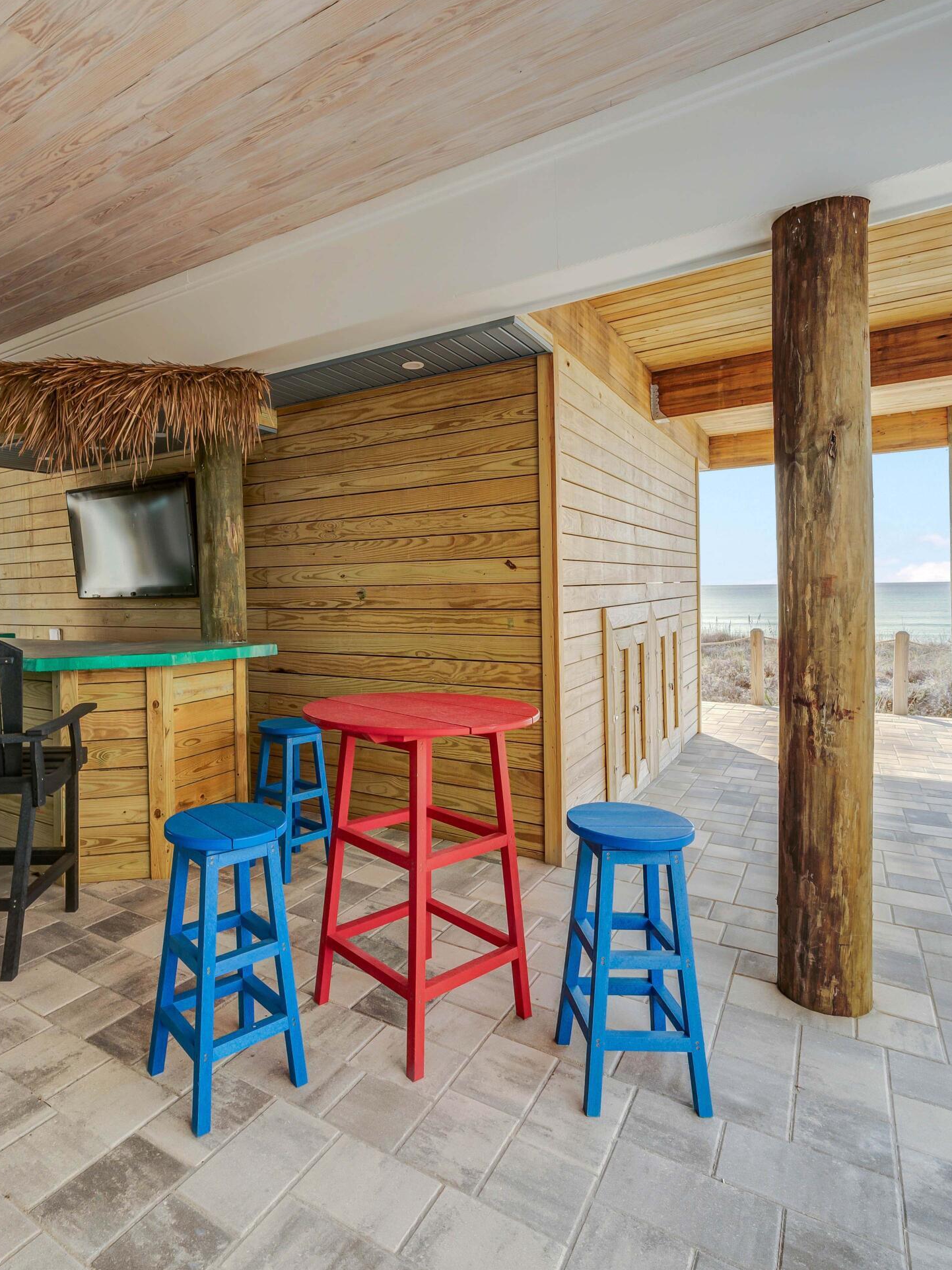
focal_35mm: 18
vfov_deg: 87.7
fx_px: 660
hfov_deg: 70.9
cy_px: 613
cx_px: 382
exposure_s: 1/320
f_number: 5.6
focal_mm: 12
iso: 100
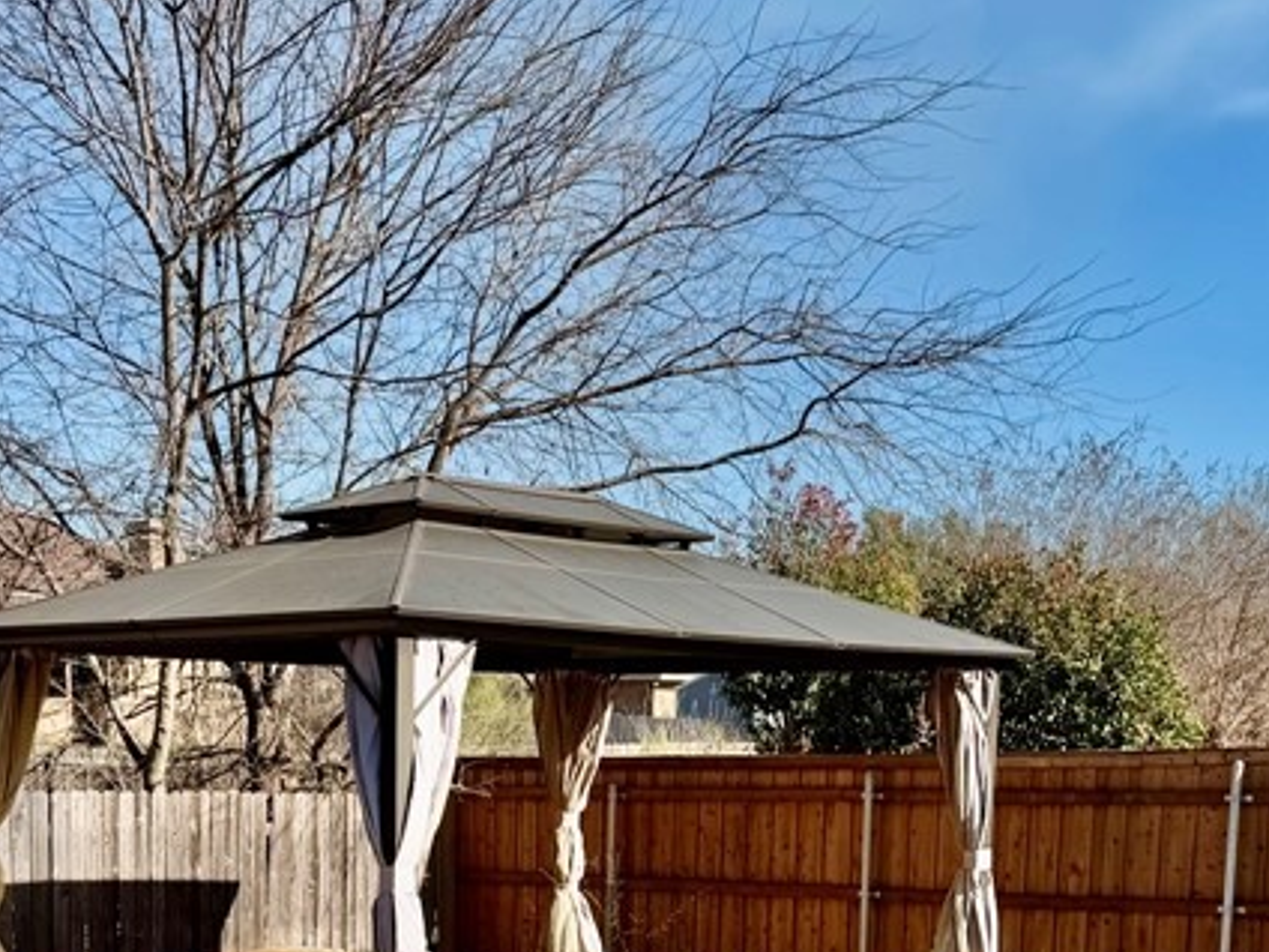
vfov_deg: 23.9
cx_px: 524
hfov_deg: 33.2
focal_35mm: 58
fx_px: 2126
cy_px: 997
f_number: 1.78
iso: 80
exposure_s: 1/4405
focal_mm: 6.76
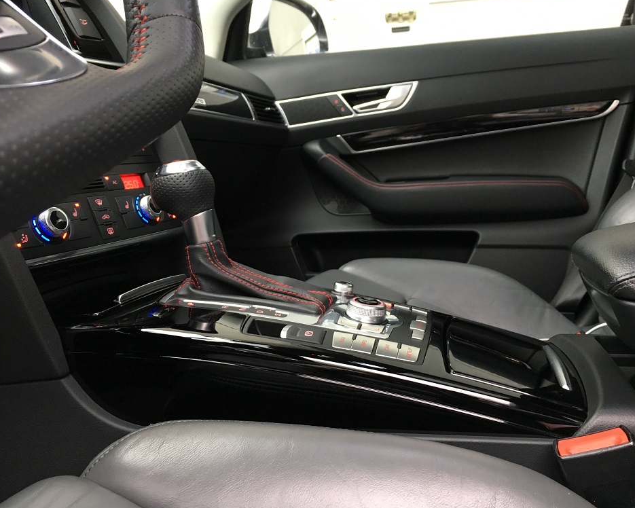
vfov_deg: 47.1
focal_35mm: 31
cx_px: 315
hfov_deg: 57.2
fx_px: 583
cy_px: 252
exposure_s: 1/33
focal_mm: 4.15
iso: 160
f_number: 2.2
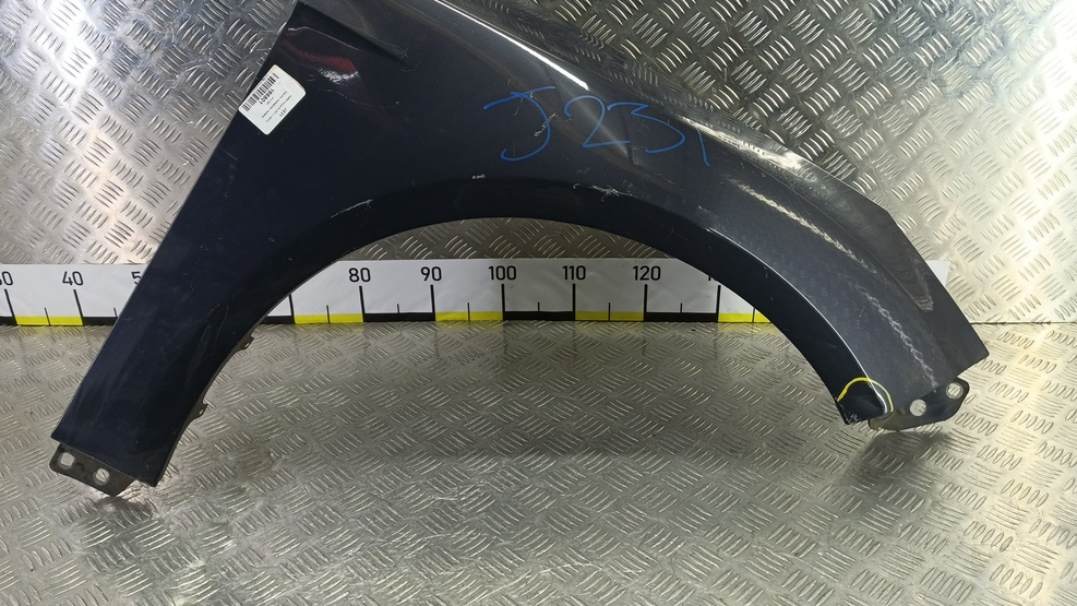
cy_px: 204
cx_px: 523
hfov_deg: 71.9
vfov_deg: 43.8
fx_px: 742
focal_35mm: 26
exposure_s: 1/50
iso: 137
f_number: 1.6
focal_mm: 4.11
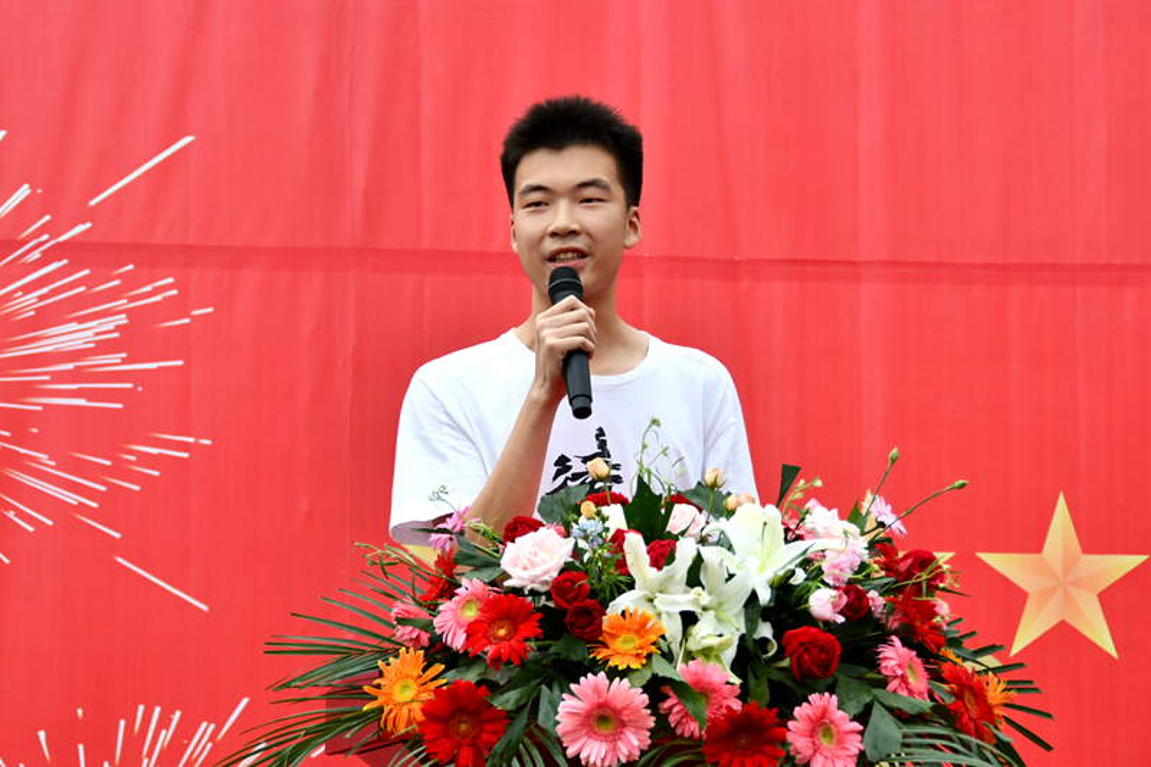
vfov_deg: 11.4
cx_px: 576
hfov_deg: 17.1
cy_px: 384
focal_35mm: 120
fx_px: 3836
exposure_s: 1/500
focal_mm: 80
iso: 560
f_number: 5
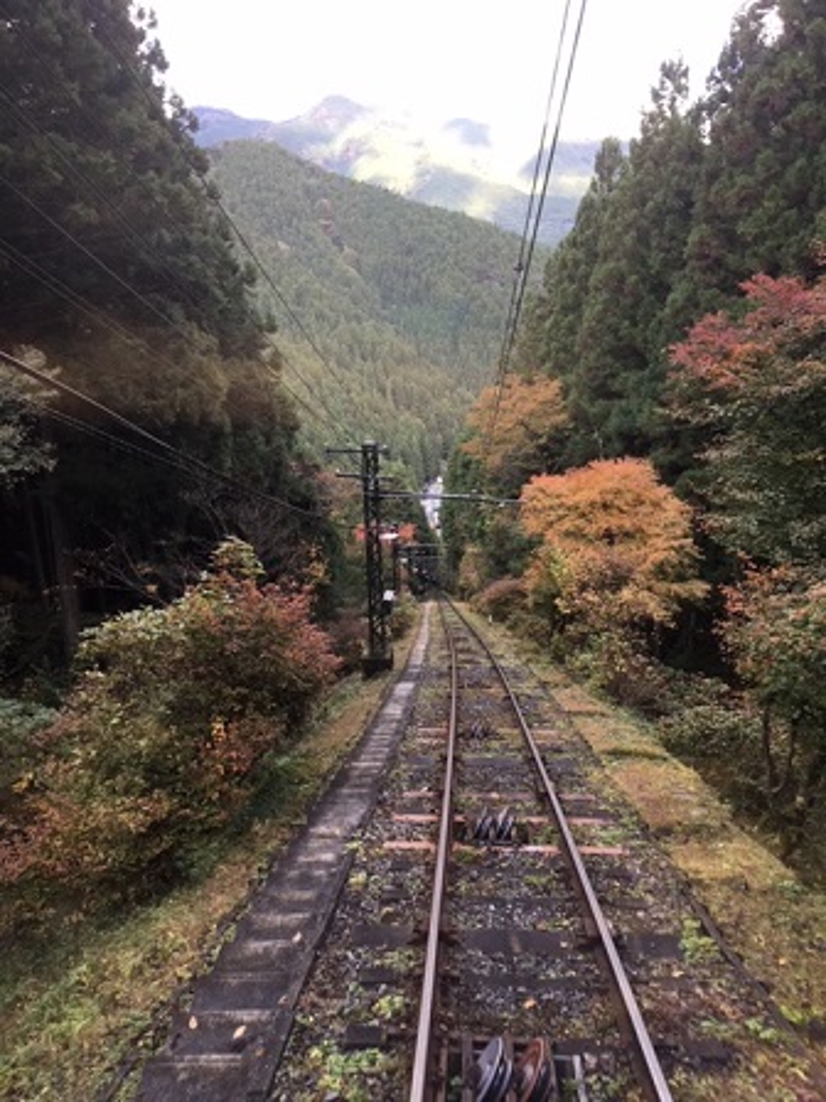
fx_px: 923
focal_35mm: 29
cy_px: 551
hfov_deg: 48.2
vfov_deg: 61.7
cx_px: 413
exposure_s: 1/120
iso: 40
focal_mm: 4.15
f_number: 2.2
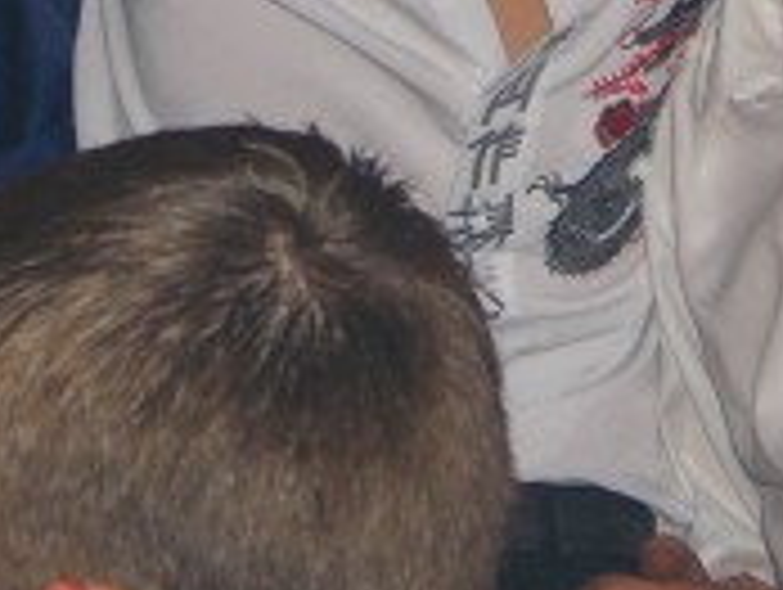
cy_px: -23
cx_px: 688
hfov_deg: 7.5
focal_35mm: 262
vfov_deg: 5.7
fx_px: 5935
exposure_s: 1/60
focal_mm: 11.8
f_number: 3.6
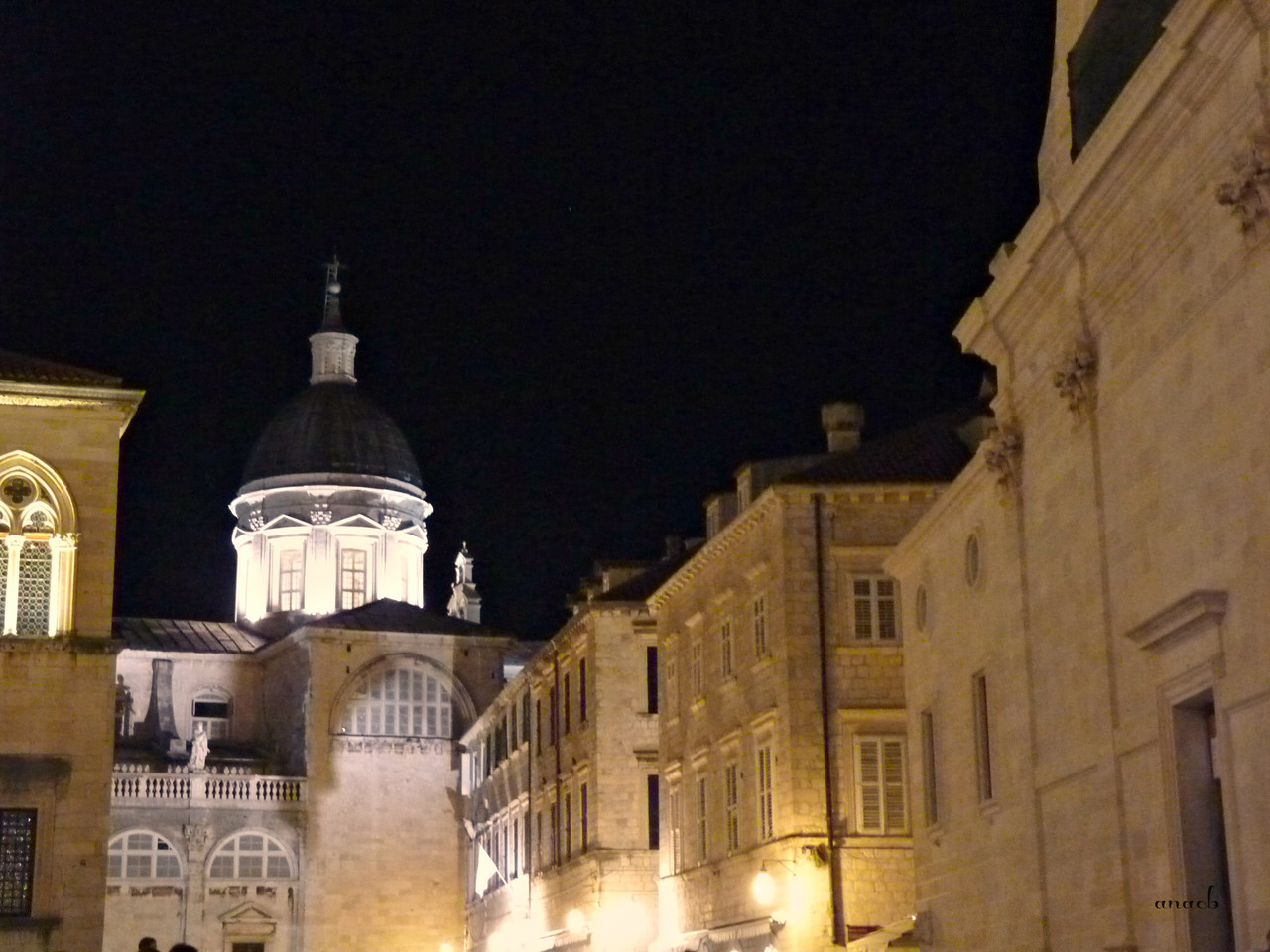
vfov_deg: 23.3
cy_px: 476
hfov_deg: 30.7
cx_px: 635
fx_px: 2311
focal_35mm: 63
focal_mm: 11.1
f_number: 3.4
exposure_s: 1/4
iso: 800
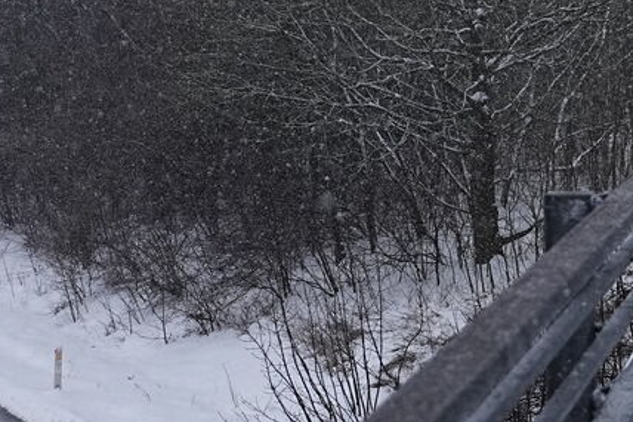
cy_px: 111
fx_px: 2443
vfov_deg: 9.8
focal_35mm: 139
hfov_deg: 14.5
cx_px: 627
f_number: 2.8
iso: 640
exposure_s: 1/1600
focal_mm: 31
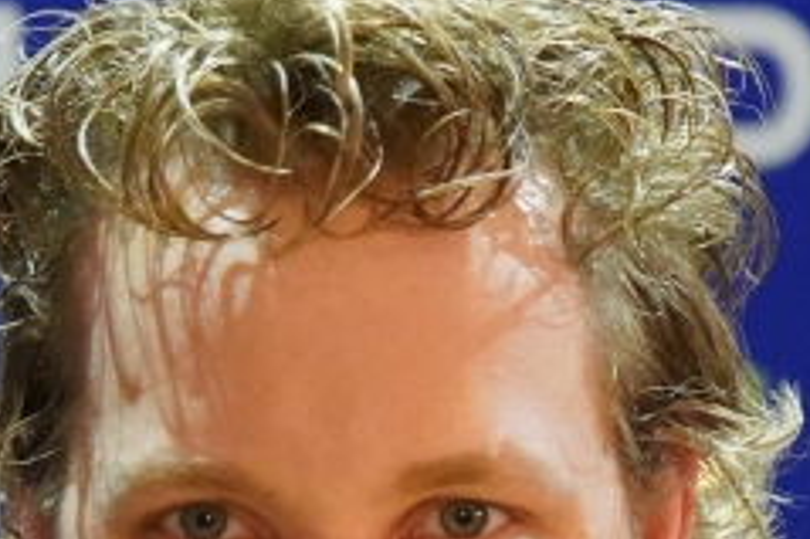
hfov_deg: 11.2
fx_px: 4070
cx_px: -98
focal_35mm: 181
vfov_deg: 7.2
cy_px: 1220
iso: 12800
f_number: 4.5
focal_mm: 36
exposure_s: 1/320
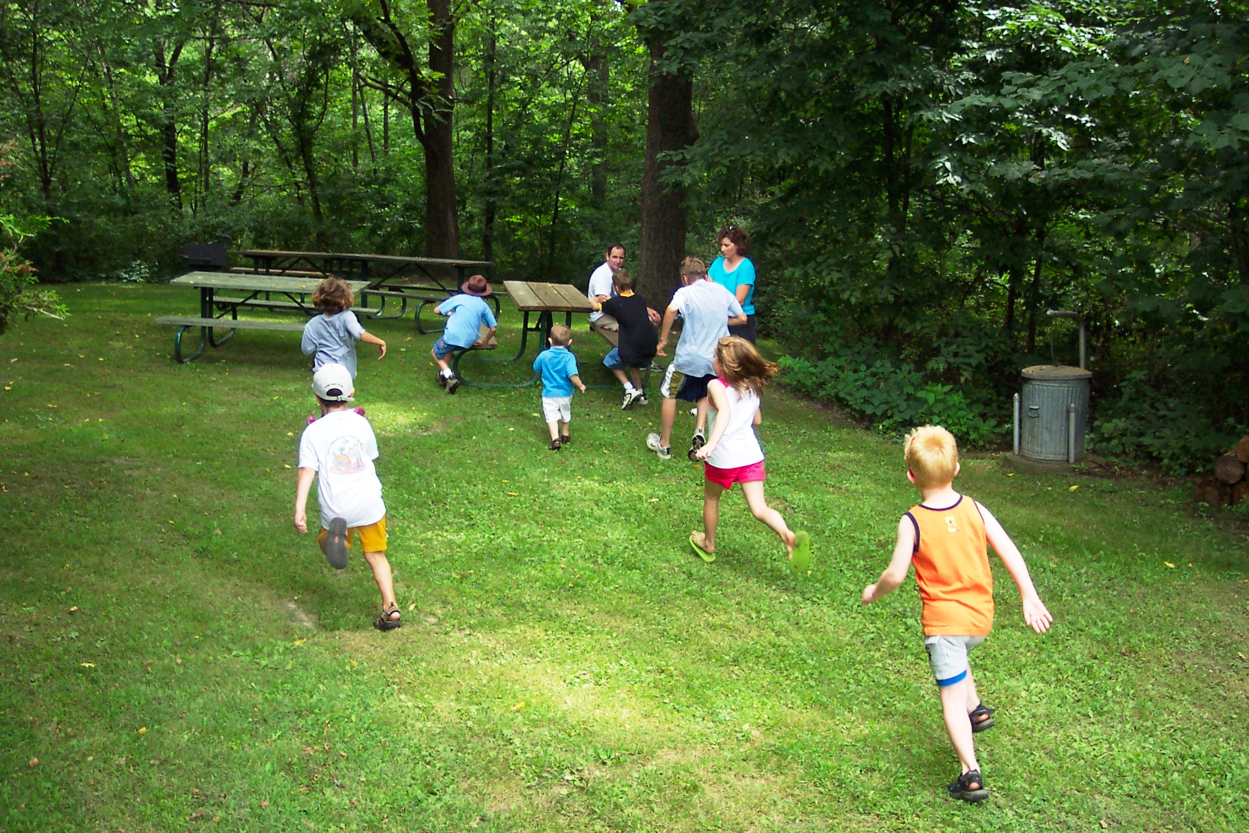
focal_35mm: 38
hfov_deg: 50.7
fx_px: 1318
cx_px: 624
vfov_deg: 35.1
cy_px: 416
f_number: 2.8
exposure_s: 1/250
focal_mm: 8
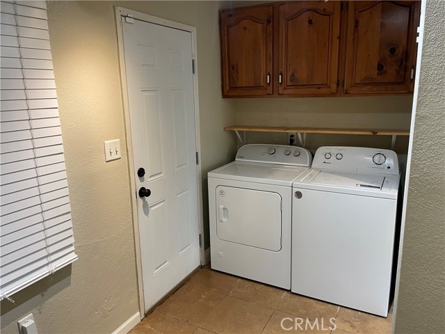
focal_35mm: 26
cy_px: 167
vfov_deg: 53.1
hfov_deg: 67.3
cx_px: 222
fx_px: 334
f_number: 1.6
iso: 80
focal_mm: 4.2
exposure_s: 1/60
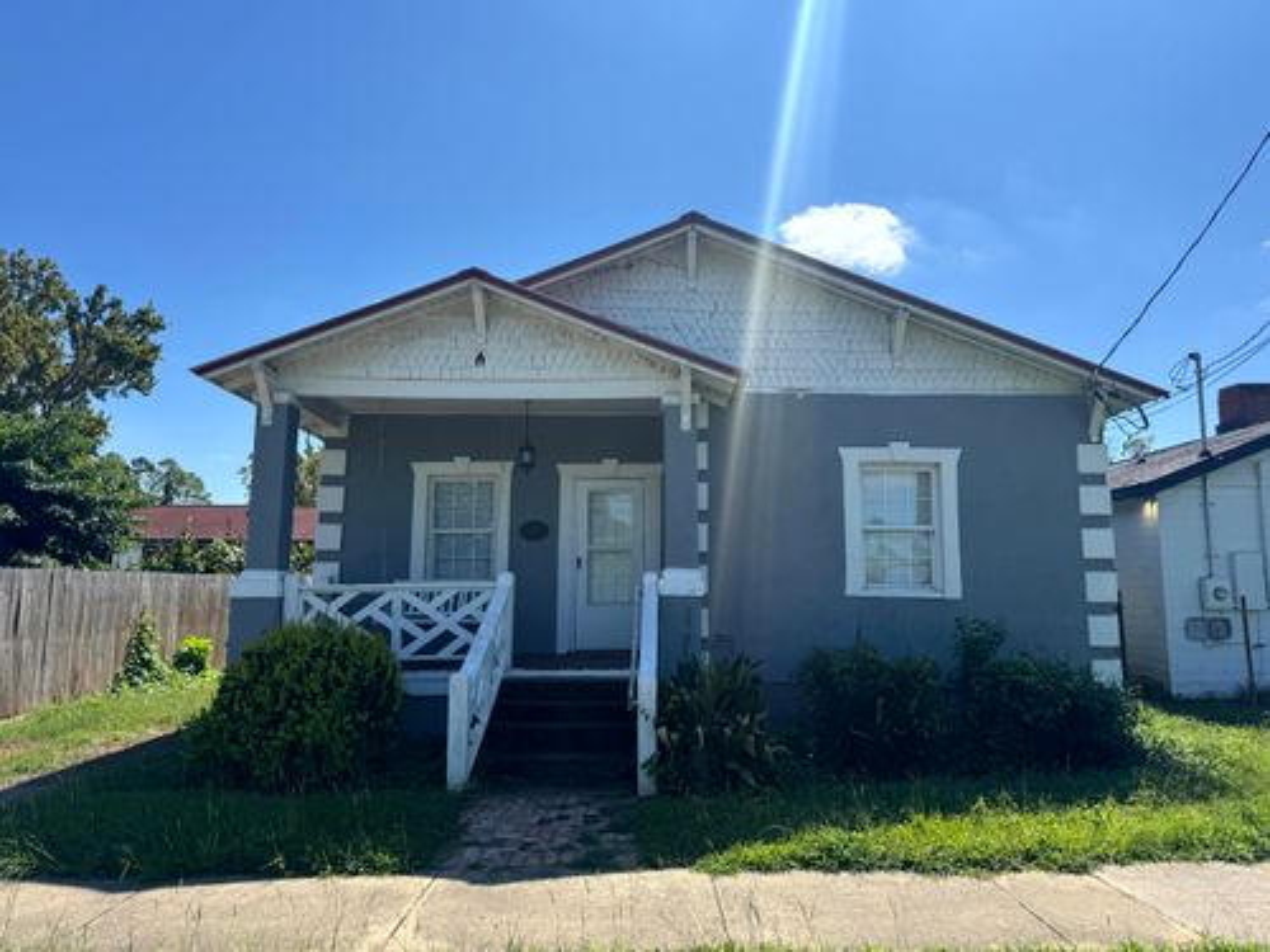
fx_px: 881
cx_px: 635
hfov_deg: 71.6
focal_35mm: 24
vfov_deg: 56.8
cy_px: 476
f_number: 1.78
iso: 80
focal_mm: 6.76
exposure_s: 1/4049
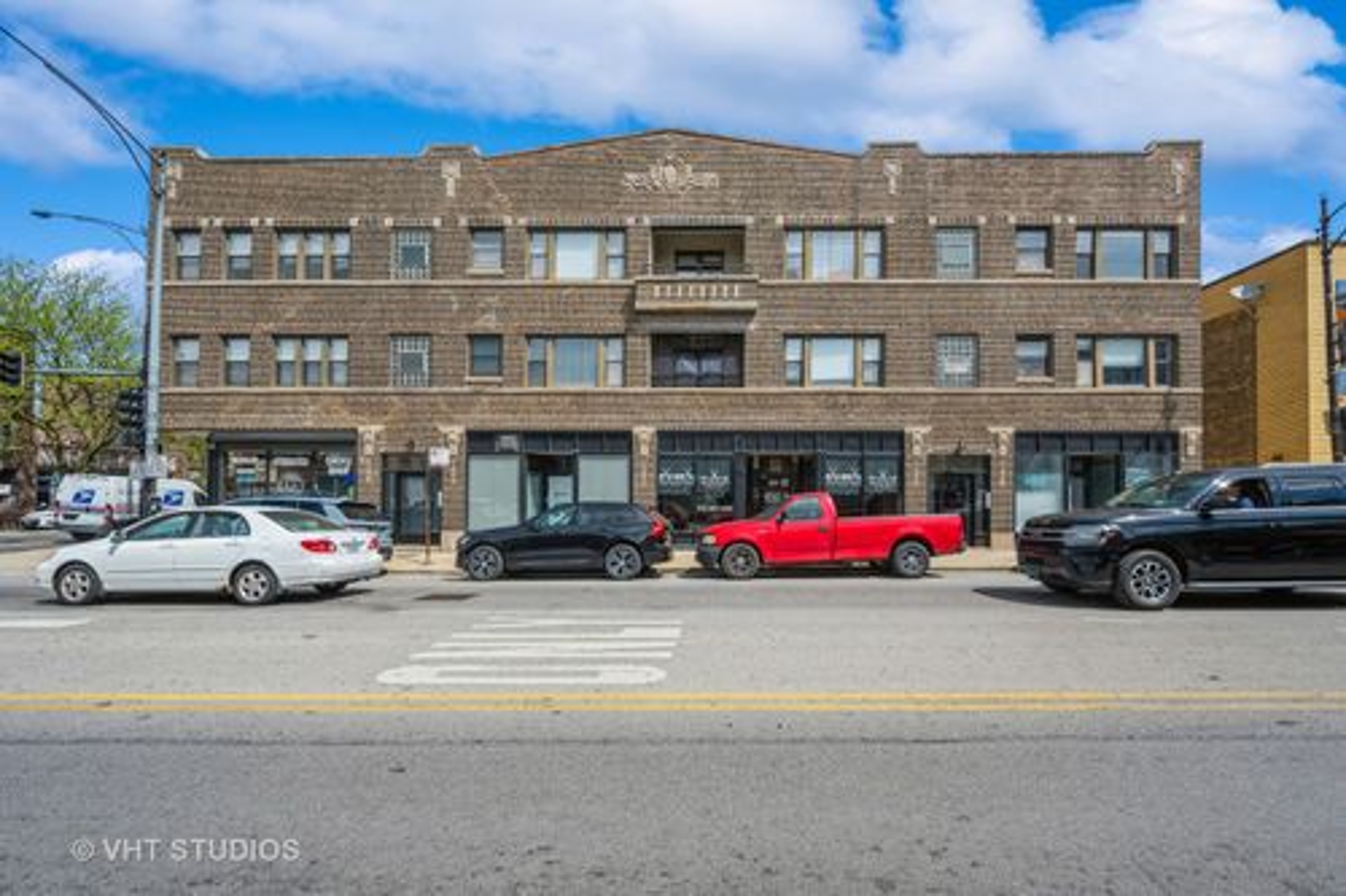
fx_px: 523
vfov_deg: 81.2
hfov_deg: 104.3
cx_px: 673
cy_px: 448
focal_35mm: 14
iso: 200
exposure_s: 1/350
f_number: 9.5
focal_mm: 14
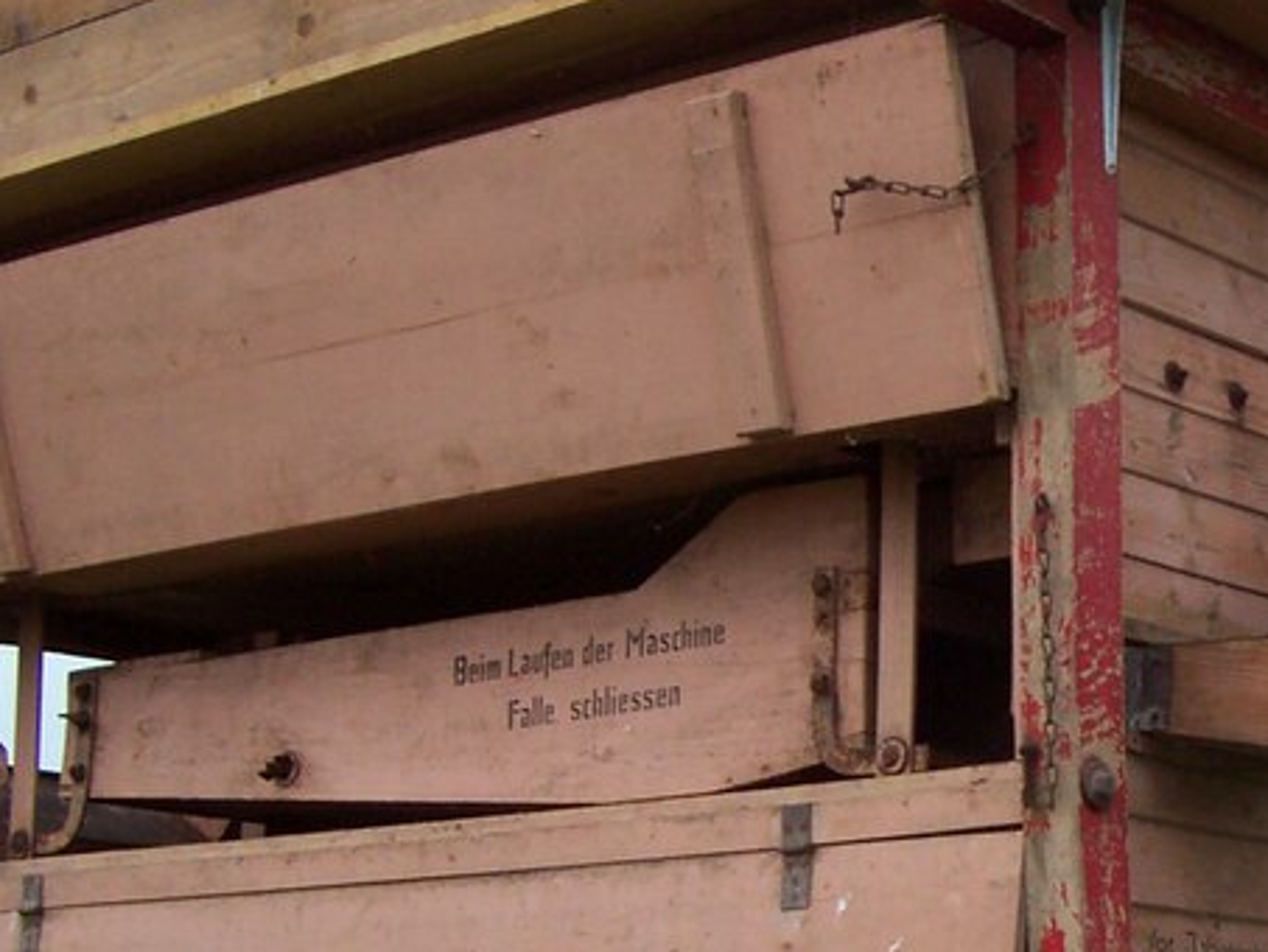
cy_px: 781
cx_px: 1318
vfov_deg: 16.3
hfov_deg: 20.9
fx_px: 3298
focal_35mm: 90
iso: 80
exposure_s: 1/612
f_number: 2.7
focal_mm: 5.6
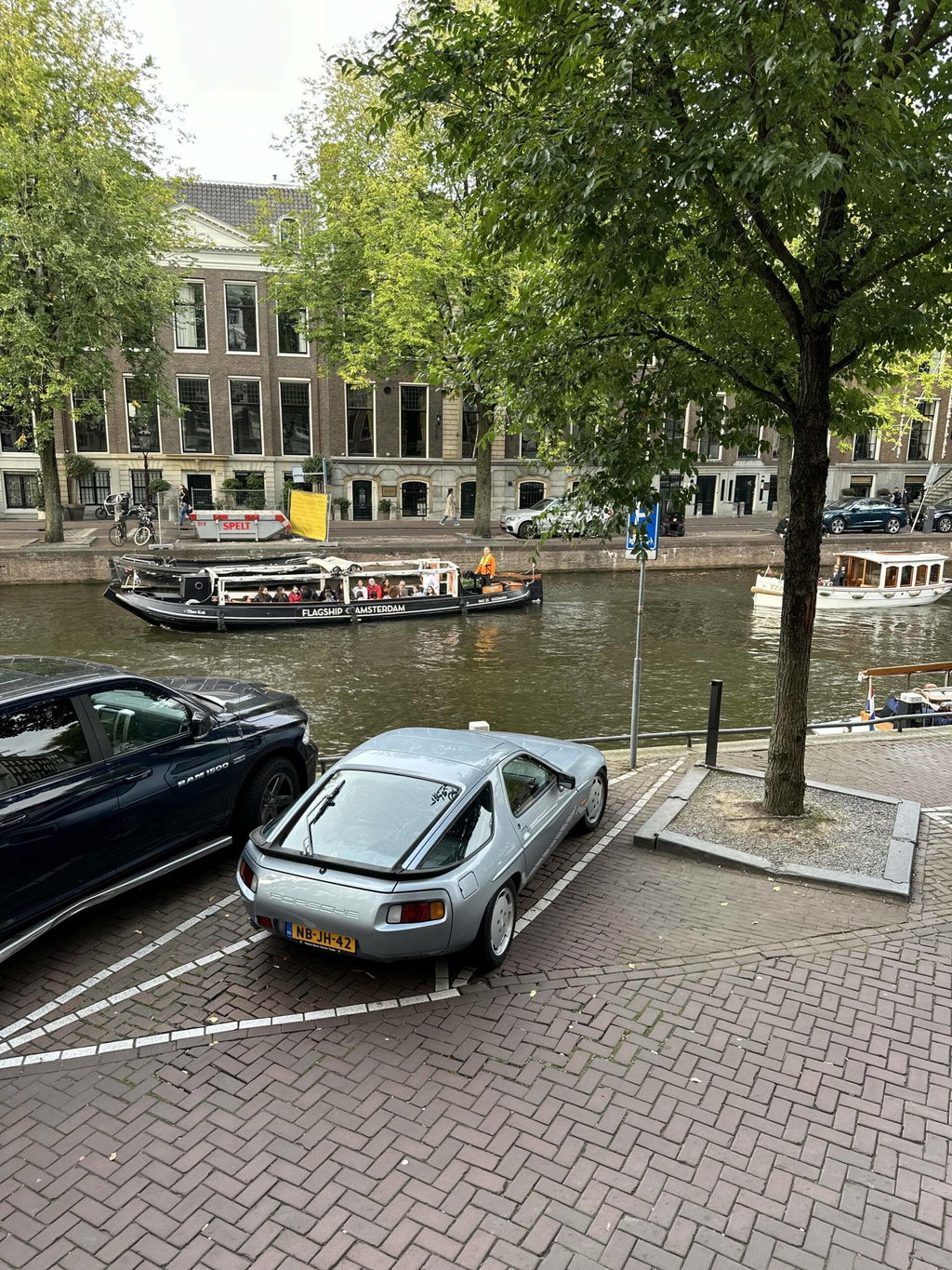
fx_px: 880
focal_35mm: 24
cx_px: 476
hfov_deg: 56.8
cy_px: 635
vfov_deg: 71.6
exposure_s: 1/121
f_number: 1.78
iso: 64
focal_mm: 6.86
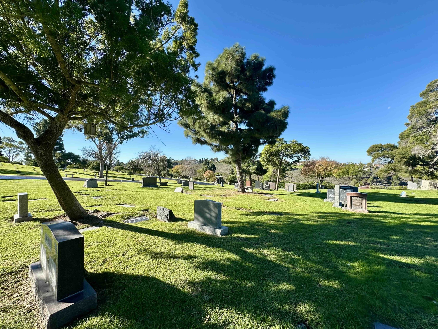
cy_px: 164
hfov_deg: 102.1
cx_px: 219
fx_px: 177
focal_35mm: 14
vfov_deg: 85.7
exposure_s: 1/988
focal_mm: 2.22
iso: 40
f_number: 2.2
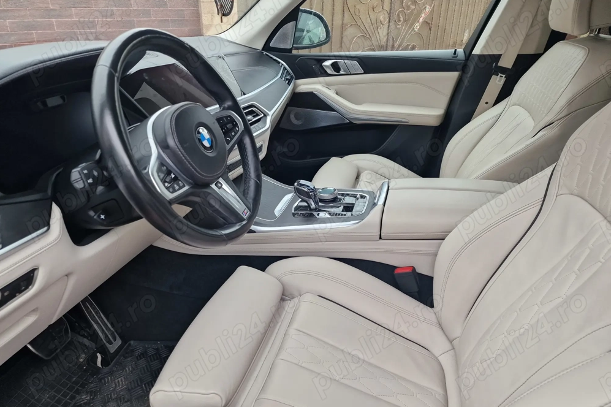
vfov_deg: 53.1
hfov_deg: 73.8
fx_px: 407
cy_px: 197
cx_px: 305
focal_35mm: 24
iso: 160
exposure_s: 1/100
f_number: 1.8
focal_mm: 6.4
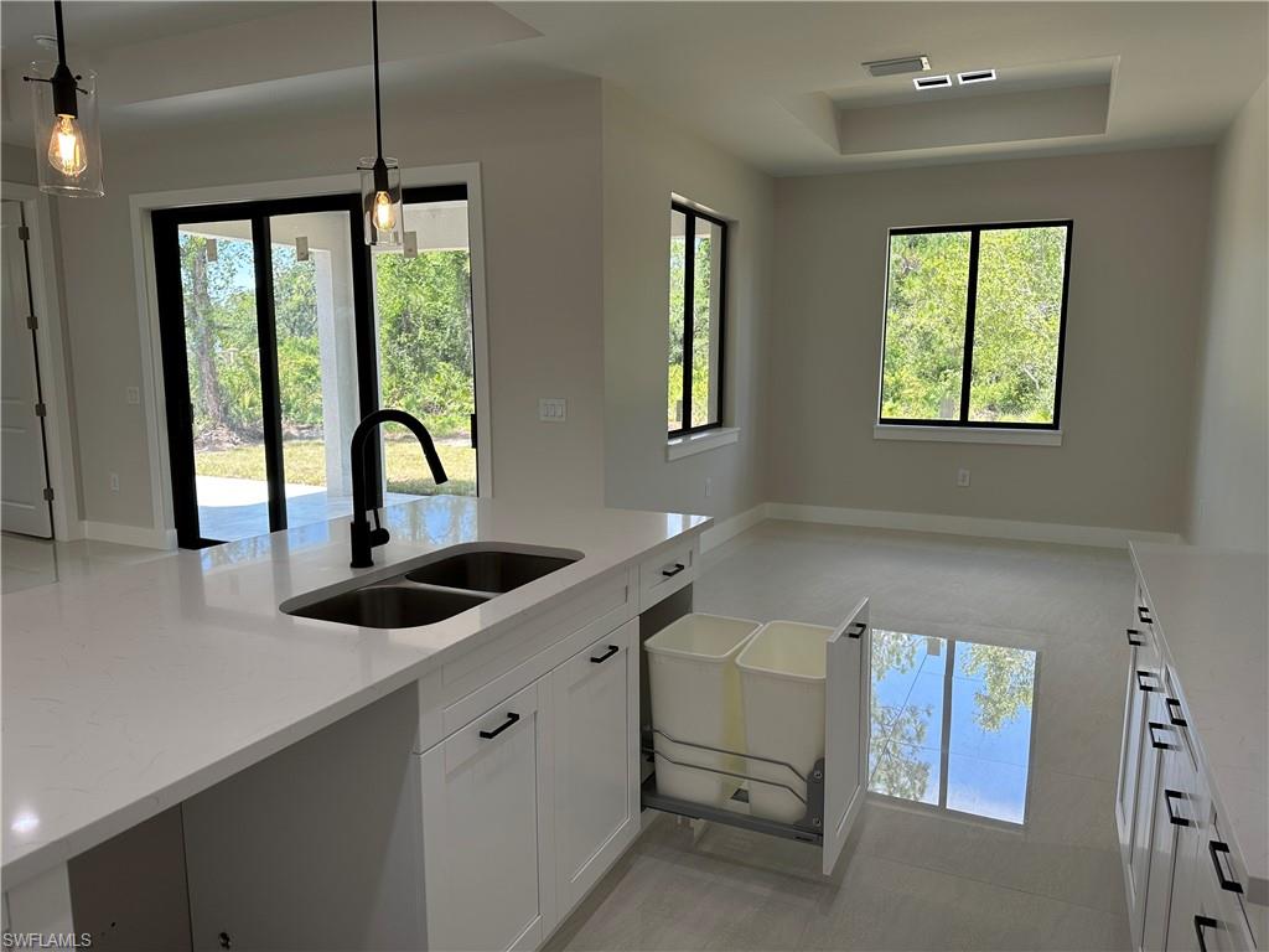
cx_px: 634
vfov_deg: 56.8
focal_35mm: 24
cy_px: 476
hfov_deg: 71.6
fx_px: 880
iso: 80
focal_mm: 6.86
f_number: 1.78
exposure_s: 1/471
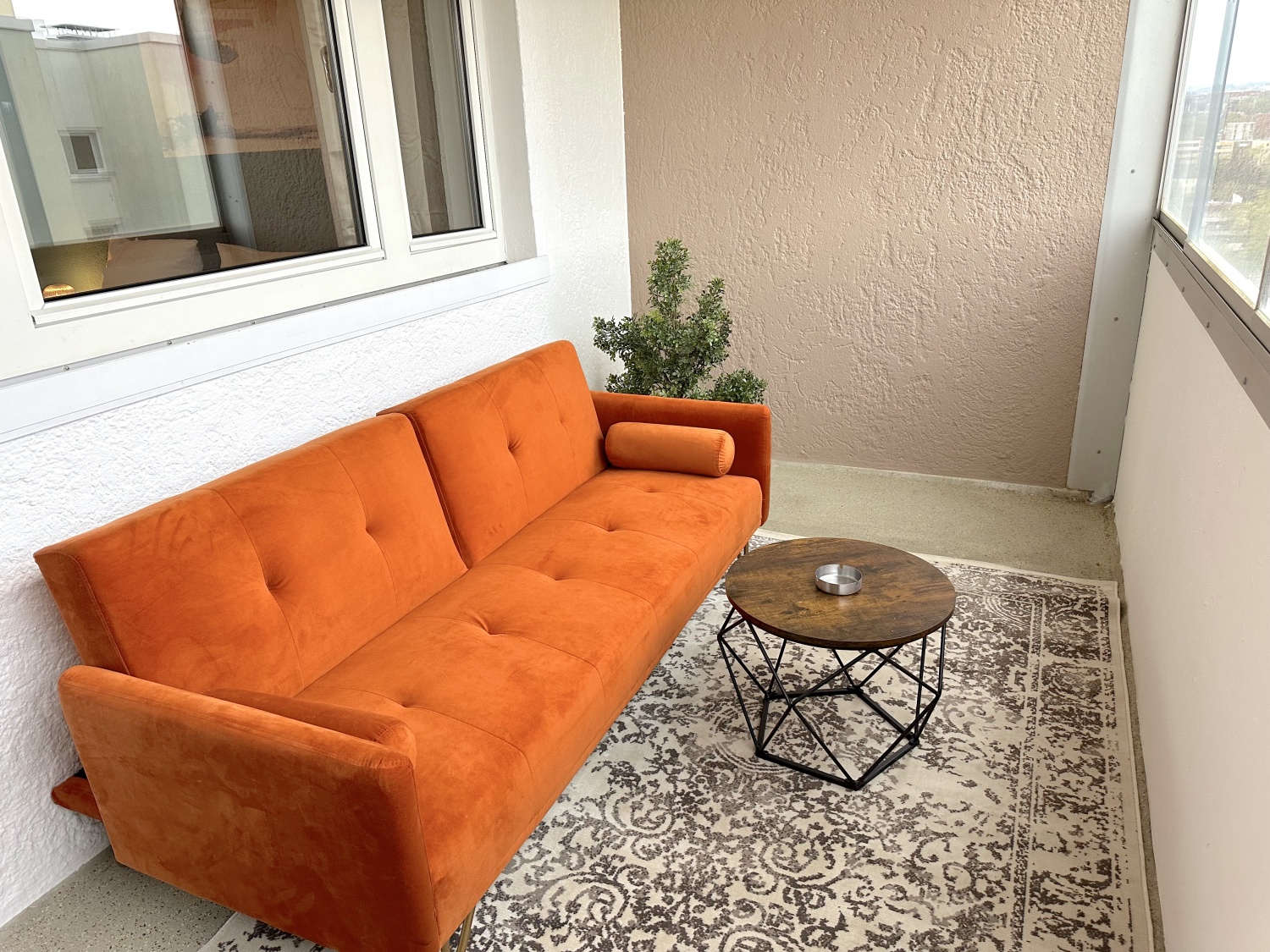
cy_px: 476
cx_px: 635
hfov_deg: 71.6
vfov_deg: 56.8
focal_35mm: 24
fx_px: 881
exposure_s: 1/121
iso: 200
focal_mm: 6.86
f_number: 1.78
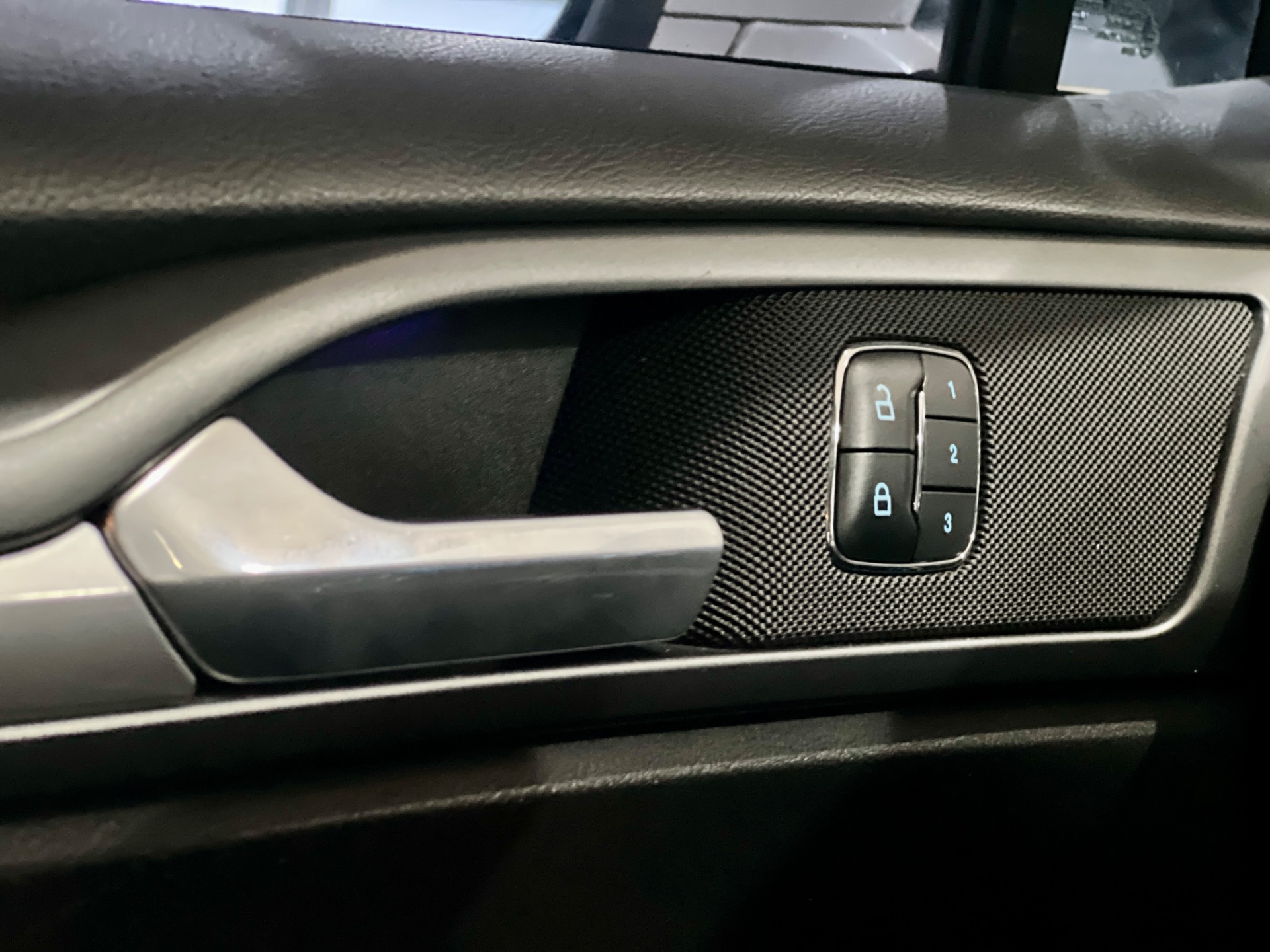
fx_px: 2825
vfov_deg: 19.1
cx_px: 635
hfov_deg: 25.3
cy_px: 476
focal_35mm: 77
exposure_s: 1/15
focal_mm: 9
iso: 1000
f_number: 2.8
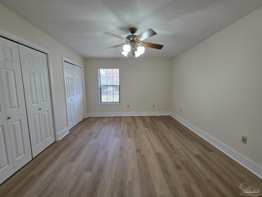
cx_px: 131
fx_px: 98
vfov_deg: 89.9
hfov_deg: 106.2
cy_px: 98
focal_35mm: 13
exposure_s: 1/120
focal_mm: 2.2
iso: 160
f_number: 1.9
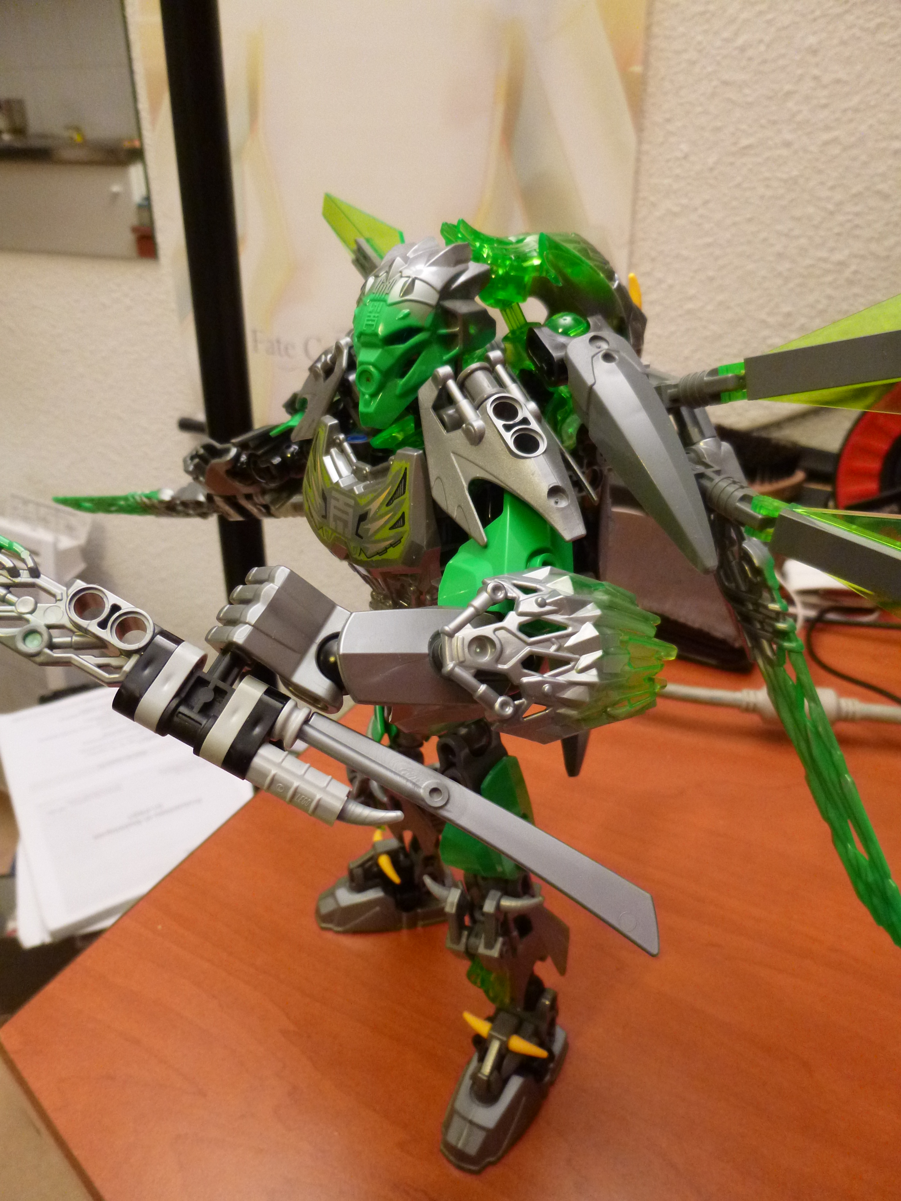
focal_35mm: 25
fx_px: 868
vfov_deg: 69.4
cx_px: 450
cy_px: 600
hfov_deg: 54.9
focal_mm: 4.5
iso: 400
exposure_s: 1/15
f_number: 3.1
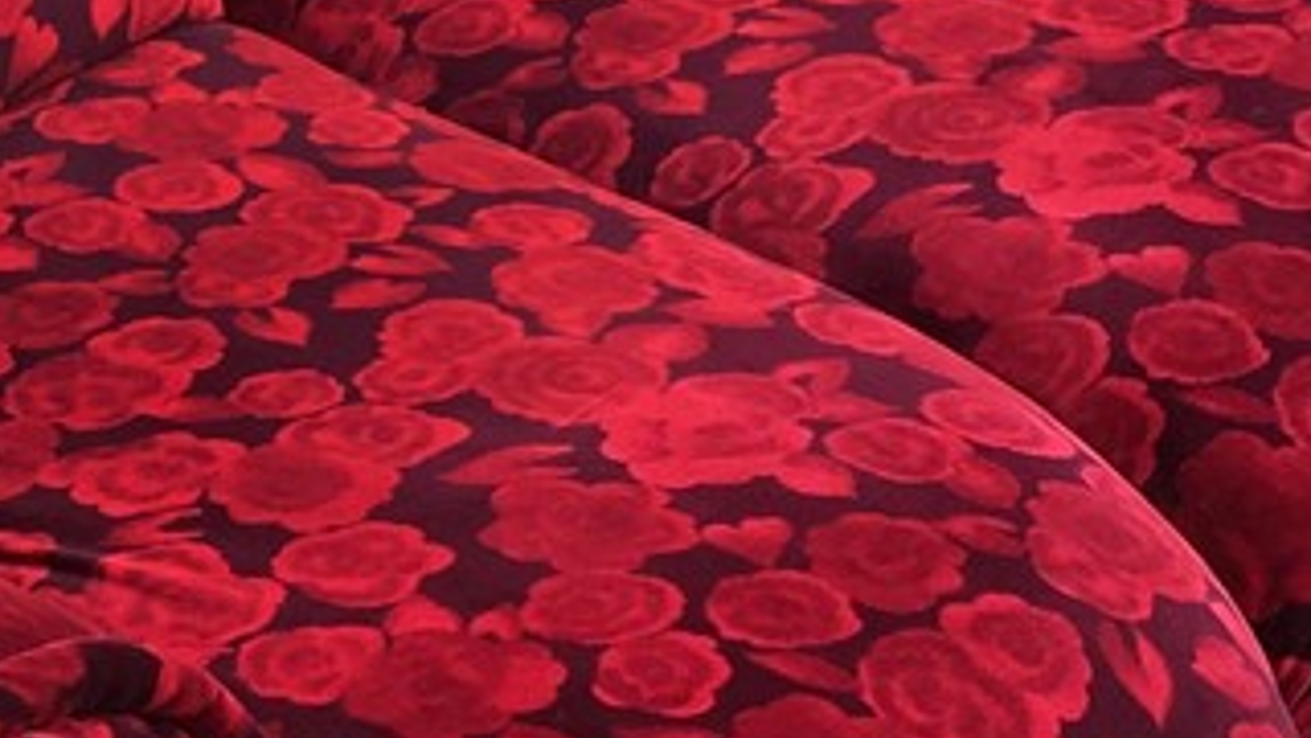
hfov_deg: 23.5
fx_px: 2920
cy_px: 205
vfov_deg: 14.3
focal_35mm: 84
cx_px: -193
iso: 25
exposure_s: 1/153
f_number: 2.2
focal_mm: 4.15
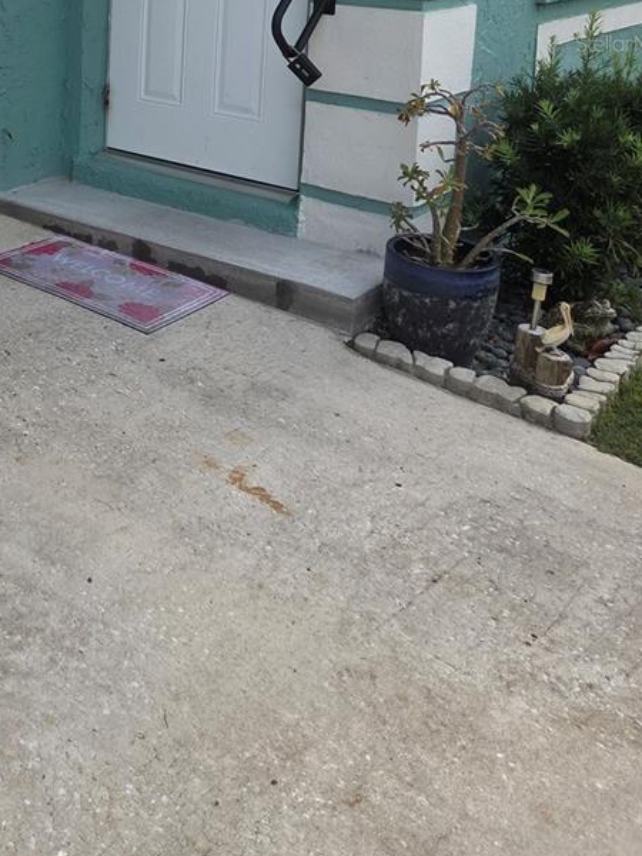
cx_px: 34
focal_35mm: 46
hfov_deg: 29.8
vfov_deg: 37.7
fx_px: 1138
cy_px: 43
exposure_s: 1/3747
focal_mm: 5.4
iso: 80
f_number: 1.8
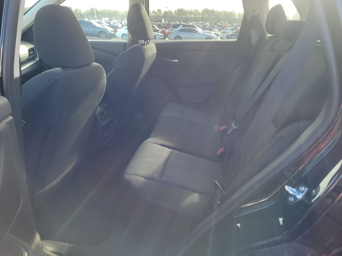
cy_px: 128
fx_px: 237
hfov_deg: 71.6
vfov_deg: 56.8
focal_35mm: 24
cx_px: 171
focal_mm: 6.7
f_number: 1.8
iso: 96
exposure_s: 1/119
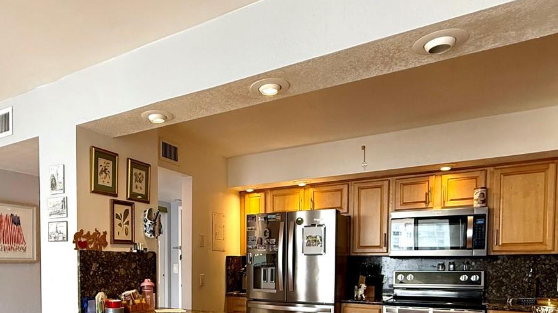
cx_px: 197
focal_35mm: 28
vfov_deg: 38.8
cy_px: 278
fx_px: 414
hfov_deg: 66.5
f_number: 2.2
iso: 200
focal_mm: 2.22
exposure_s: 1/120
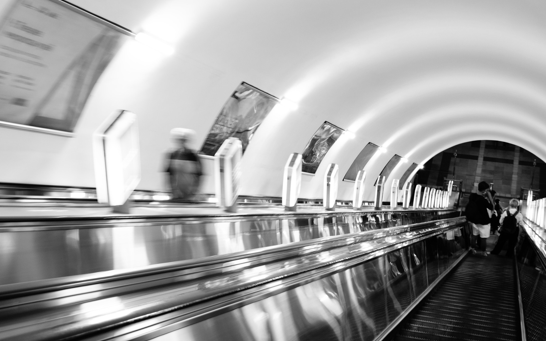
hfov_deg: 29.8
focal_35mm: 68
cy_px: 151
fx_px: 1012
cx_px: 146
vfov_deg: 19.1
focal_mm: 28
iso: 200
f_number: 7.1
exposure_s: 1/2.5
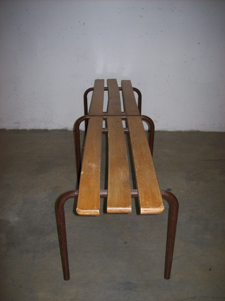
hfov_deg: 39.6
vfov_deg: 51.4
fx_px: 313
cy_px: 150
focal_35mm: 36
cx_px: 112
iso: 80
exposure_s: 1/64
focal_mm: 6
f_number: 2.7
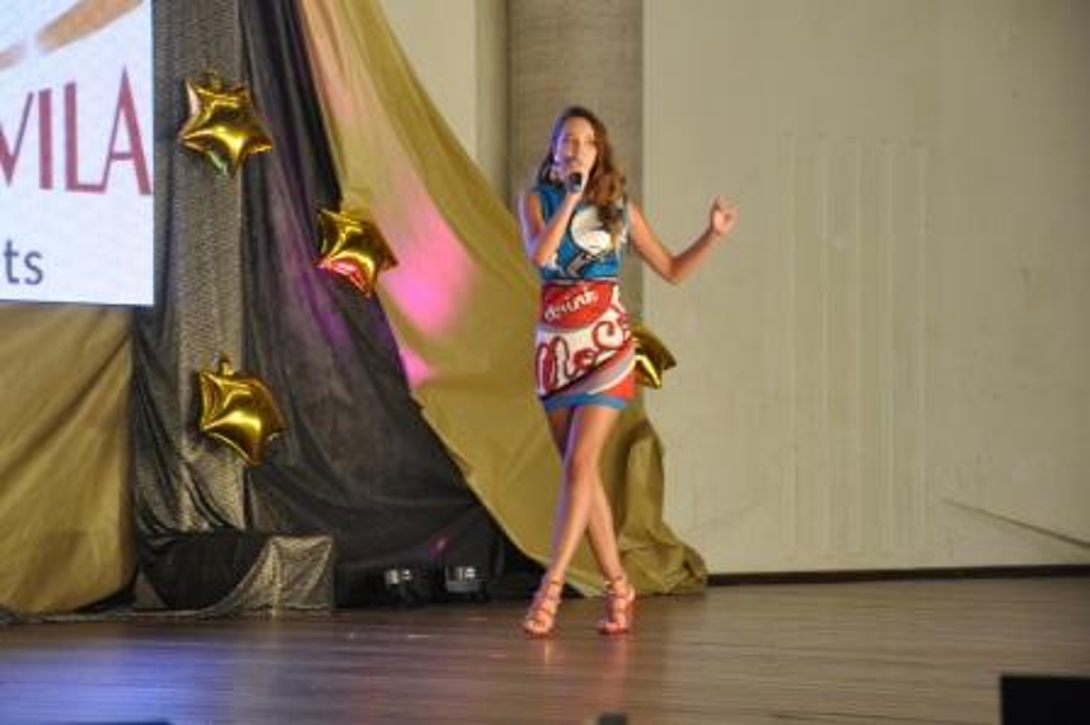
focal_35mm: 135
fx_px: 4084
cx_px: 545
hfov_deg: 15.2
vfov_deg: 10.1
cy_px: 362
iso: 800
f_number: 5.6
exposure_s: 1/40
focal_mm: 90
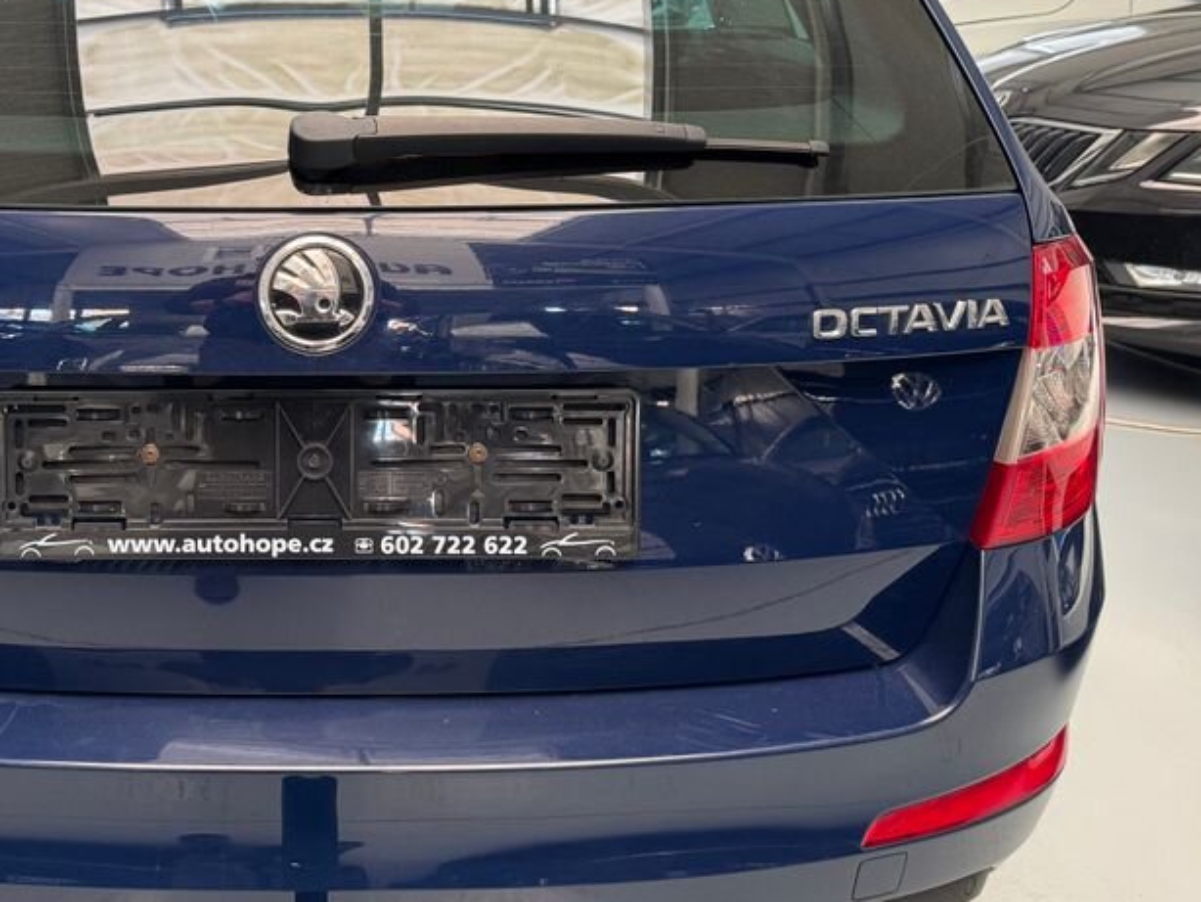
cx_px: 282
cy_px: 378
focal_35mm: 40
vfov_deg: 35.9
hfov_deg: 45.0
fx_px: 1388
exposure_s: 1/72
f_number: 1.78
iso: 200
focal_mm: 6.76
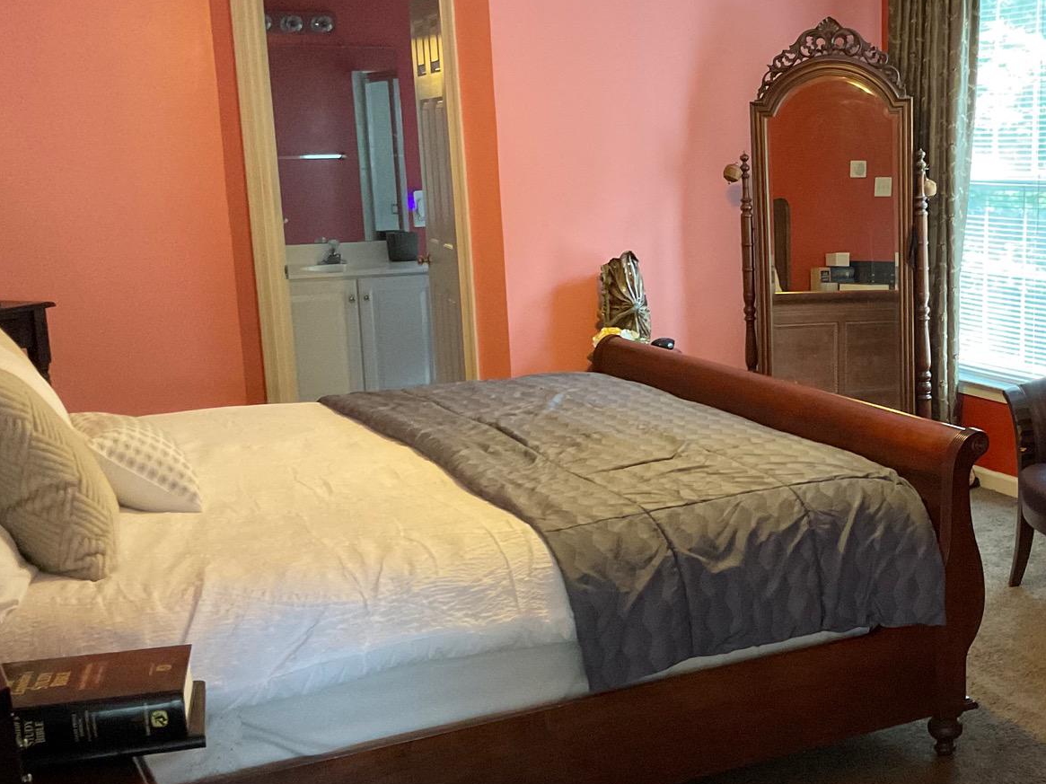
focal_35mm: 51
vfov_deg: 28.5
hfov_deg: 36.6
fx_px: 1541
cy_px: 452
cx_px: 788
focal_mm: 3
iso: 400
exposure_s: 1/30
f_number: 1.8
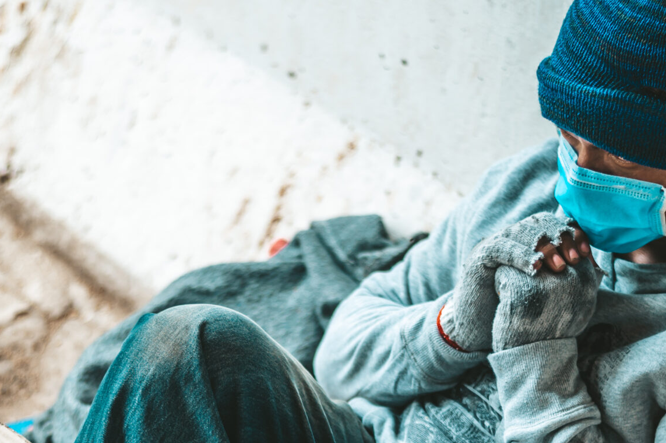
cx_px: 291
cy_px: 478
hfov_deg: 18.3
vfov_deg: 12.0
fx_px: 2070
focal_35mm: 112
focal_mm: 50
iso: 100
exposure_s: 1/640
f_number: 1.8
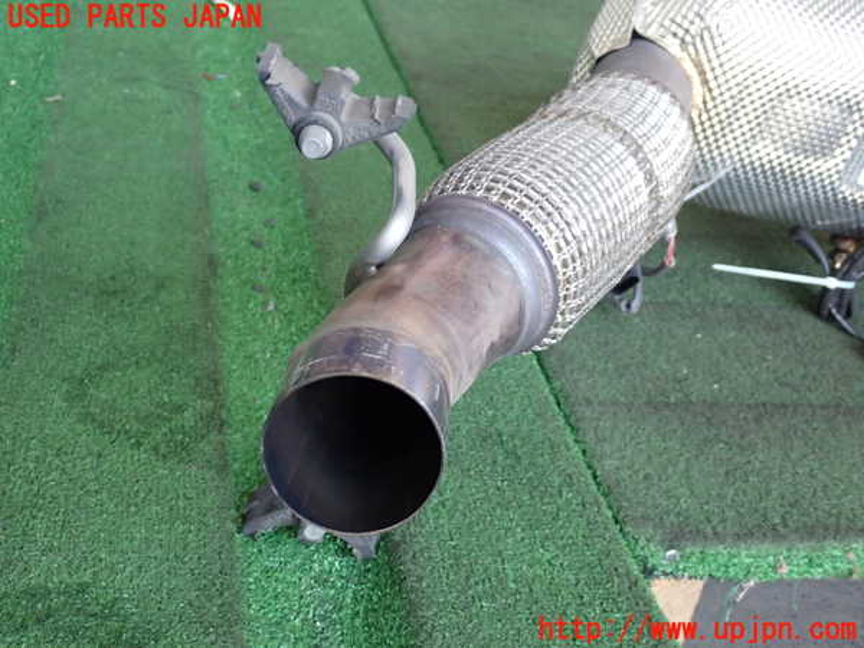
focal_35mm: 47
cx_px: 432
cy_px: 324
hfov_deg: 40.4
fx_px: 1173
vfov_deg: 30.9
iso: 250
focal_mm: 8.4
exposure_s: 1/50
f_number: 3.1
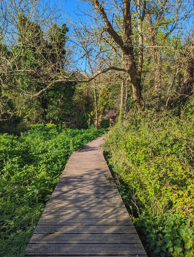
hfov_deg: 57.0
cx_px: 97
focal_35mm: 24
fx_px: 179
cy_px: 128
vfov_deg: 71.5
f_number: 1.85
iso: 44
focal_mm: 6.81
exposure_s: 1/960
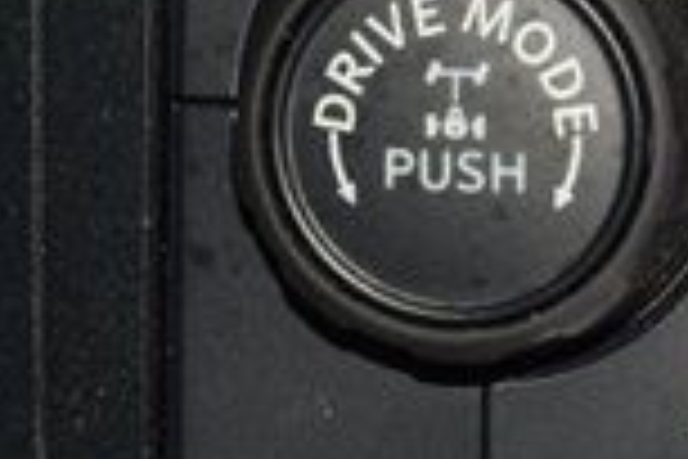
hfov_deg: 4.7
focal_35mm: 438
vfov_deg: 3.1
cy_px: -110
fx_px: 8370
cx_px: 526
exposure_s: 1/125
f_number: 8
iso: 100
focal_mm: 70
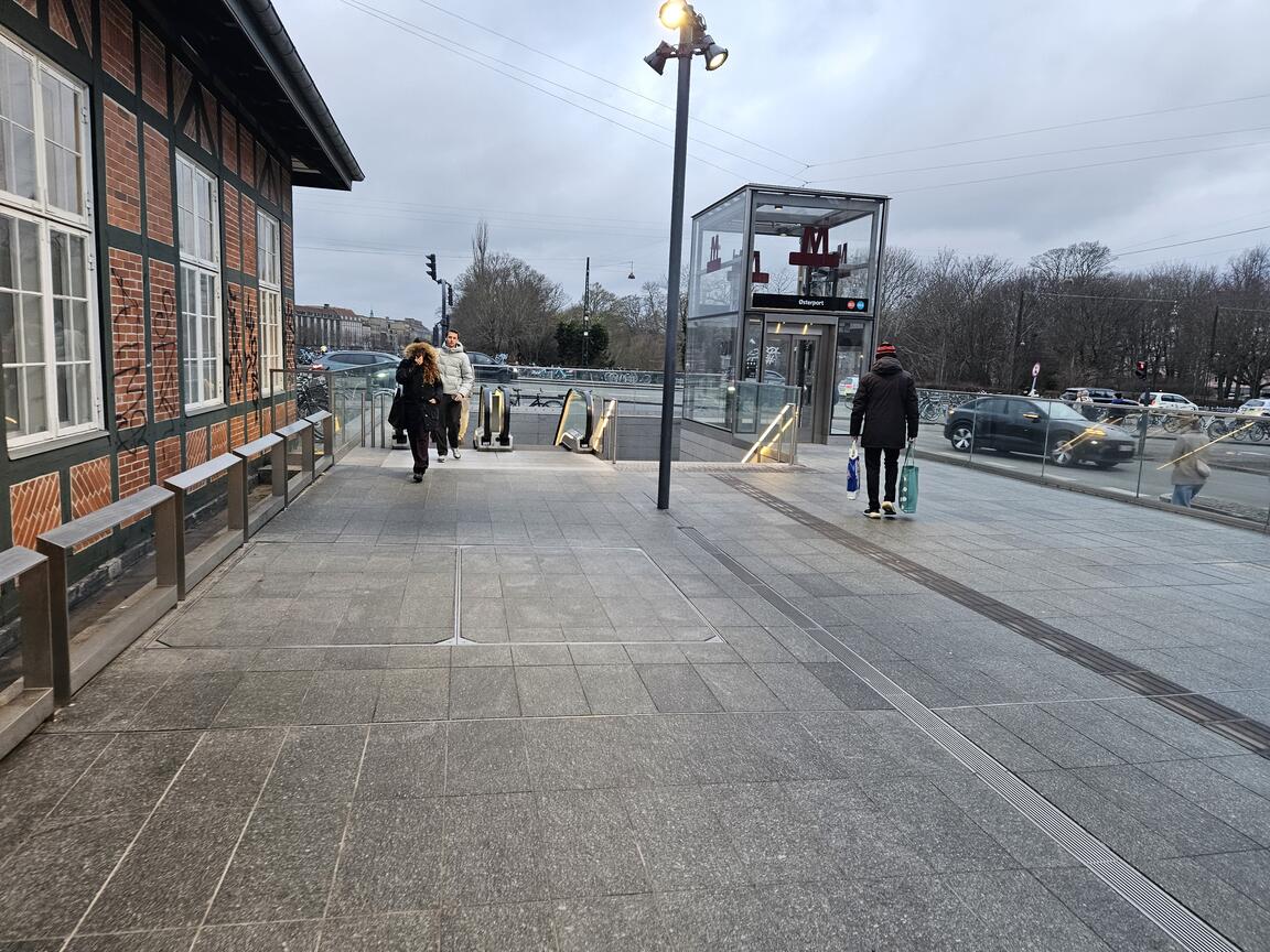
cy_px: 476
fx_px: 844
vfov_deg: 58.9
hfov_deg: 73.9
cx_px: 635
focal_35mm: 23
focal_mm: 5.4
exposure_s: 1/120
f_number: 1.8
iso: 160
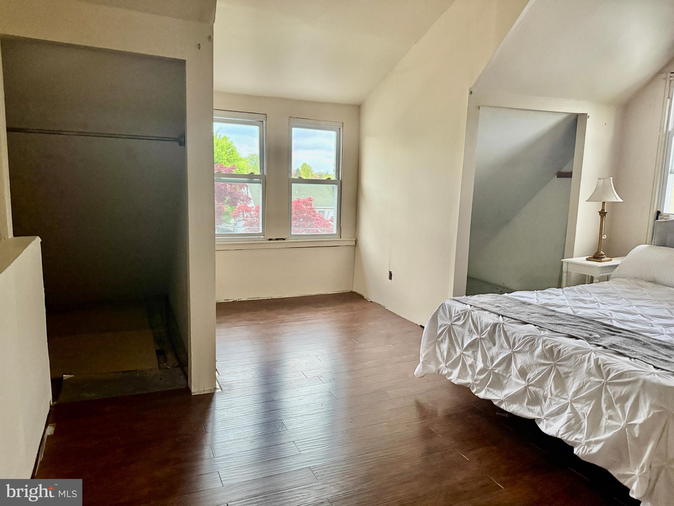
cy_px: 253
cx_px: 337
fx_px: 467
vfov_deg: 56.8
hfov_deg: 71.6
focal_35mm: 24
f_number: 1.78
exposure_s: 1/57
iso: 800
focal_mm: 6.76
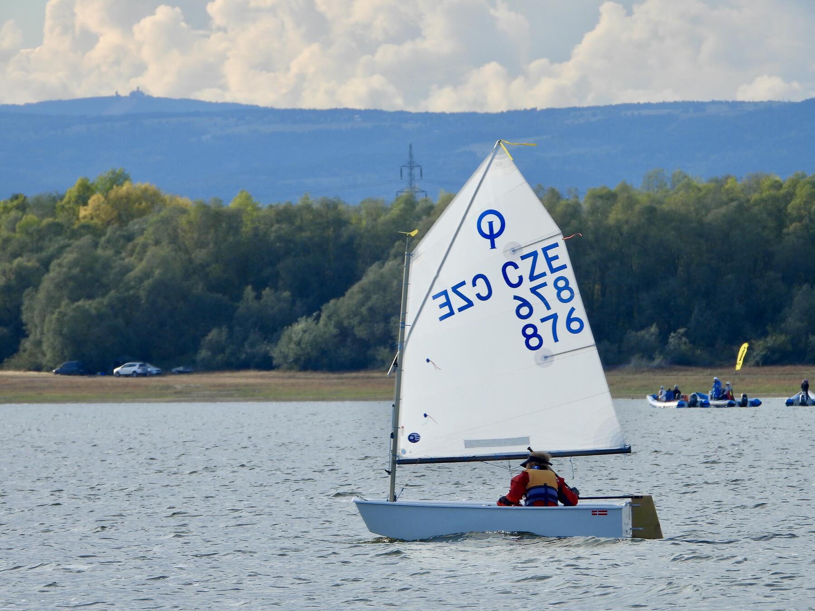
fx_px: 10995
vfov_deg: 3.2
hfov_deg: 4.2
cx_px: 408
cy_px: 306
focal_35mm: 467
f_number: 5
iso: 100
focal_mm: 83.9
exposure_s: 1/400
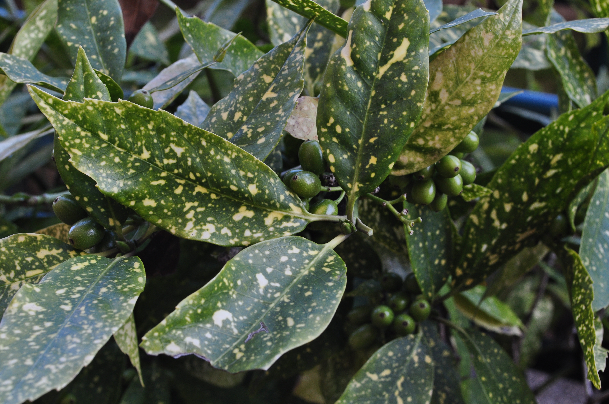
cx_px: 304
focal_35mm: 60
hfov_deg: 33.4
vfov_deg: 22.6
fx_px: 1014
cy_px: 202
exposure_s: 1/80
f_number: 8
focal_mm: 40
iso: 400
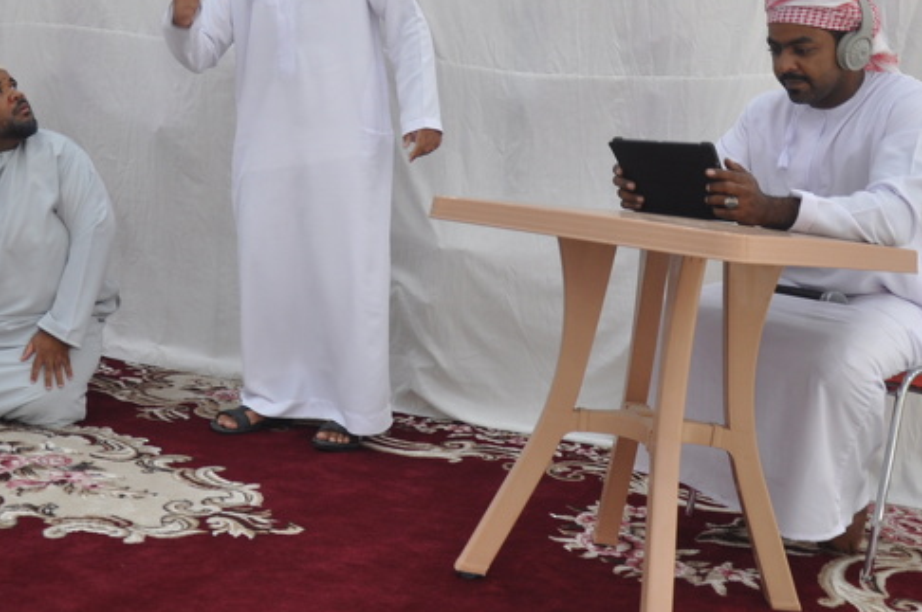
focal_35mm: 52
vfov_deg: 25.9
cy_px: 223
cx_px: 288
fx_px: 1326
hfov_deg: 37.8
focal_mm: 21
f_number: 4.5
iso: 400
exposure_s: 1/80
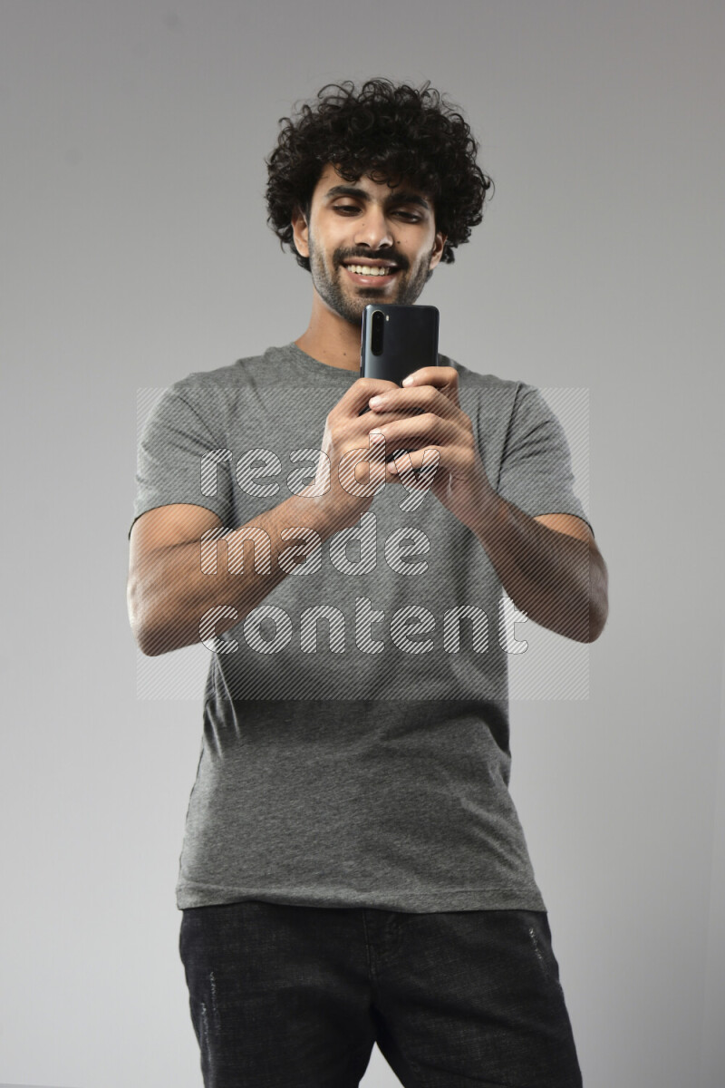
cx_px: 362
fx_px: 1963
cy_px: 544
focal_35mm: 65
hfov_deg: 20.9
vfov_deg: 31.0
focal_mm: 65
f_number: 6.3
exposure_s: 1/125
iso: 400
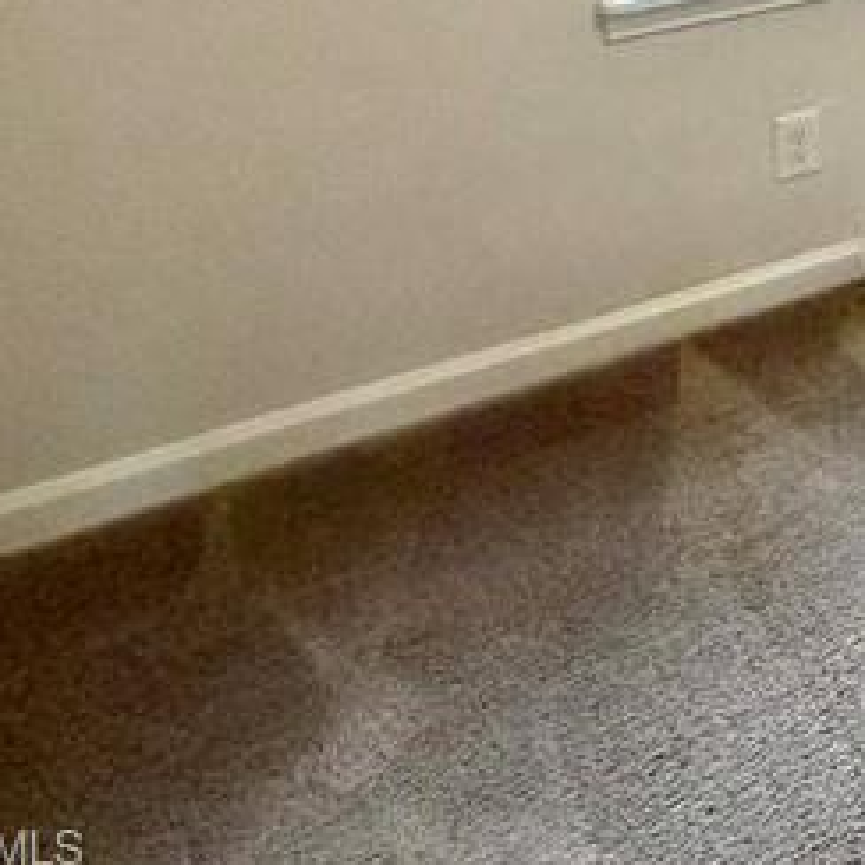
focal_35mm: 52
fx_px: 1470
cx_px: 1645
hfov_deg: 20.3
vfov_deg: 24.4
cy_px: -479
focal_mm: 2.22
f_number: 2.2
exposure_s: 1/60
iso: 200
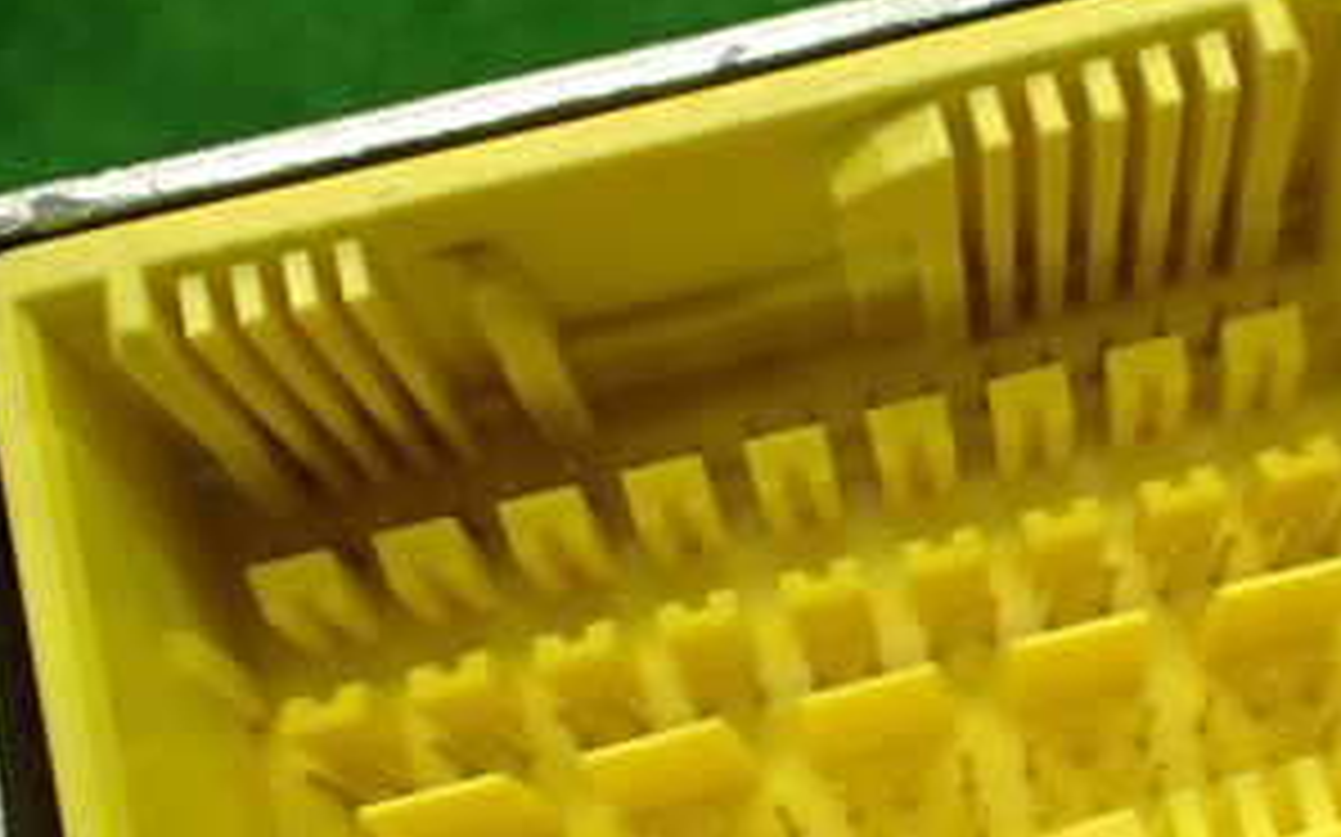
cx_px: 1116
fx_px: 2338
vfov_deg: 20.2
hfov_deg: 31.0
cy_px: 594
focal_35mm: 64
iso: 250
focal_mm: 5.4
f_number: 2.3
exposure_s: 1/125
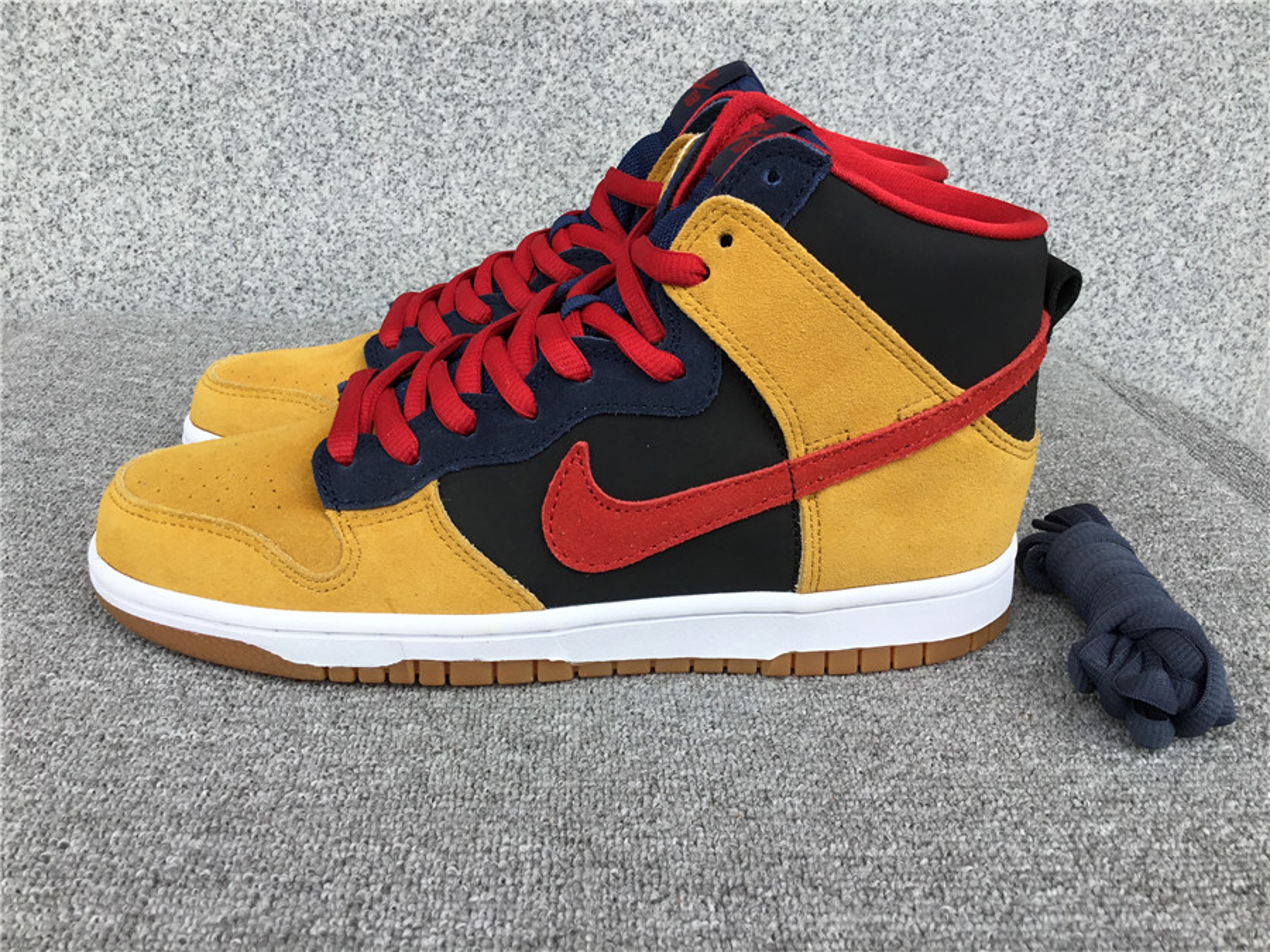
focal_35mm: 31
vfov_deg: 45.4
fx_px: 1137
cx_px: 635
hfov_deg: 58.4
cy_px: 476
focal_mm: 3.3
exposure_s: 1/397
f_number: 2.4
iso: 25
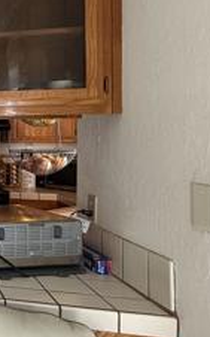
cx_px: -198
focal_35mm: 42
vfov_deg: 47.0
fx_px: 385
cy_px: 136
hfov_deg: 19.4
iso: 400
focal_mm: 2.22
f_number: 2.2
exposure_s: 1/63
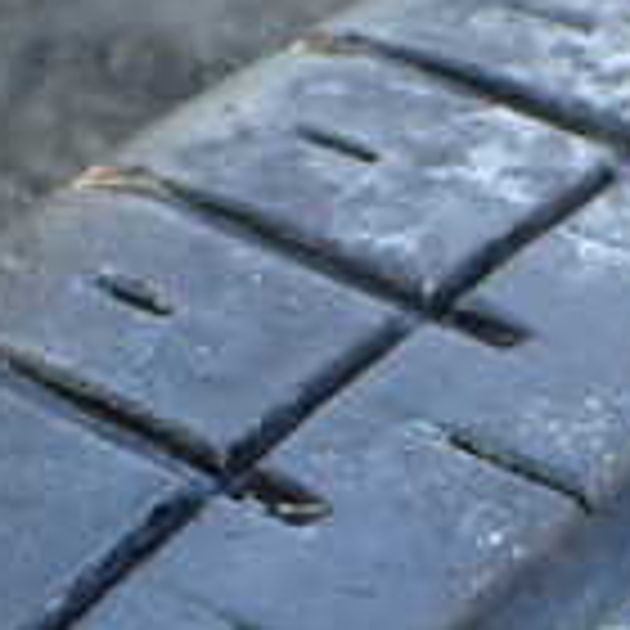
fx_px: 2347
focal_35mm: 114
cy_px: 819
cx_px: 747
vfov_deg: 14.6
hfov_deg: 14.8
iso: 200
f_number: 2.3
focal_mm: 5.4
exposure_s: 1/125
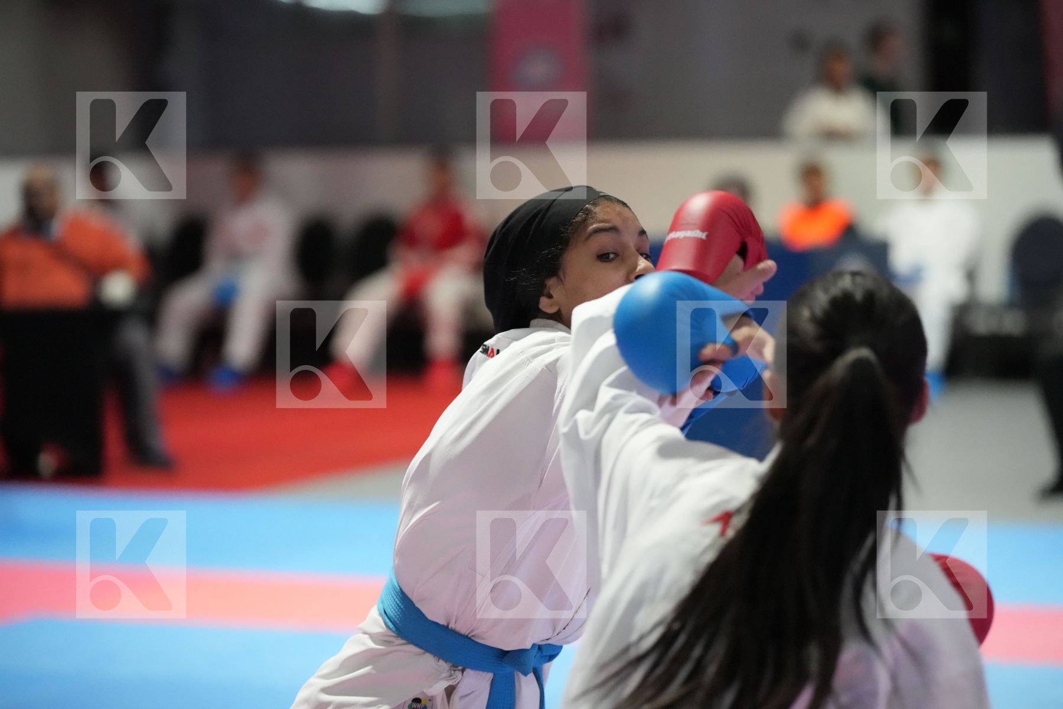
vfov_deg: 10.7
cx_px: 532
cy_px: 354
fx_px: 3779
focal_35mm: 128
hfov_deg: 16.0
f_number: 2.8
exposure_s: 1/800
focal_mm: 128
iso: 12800
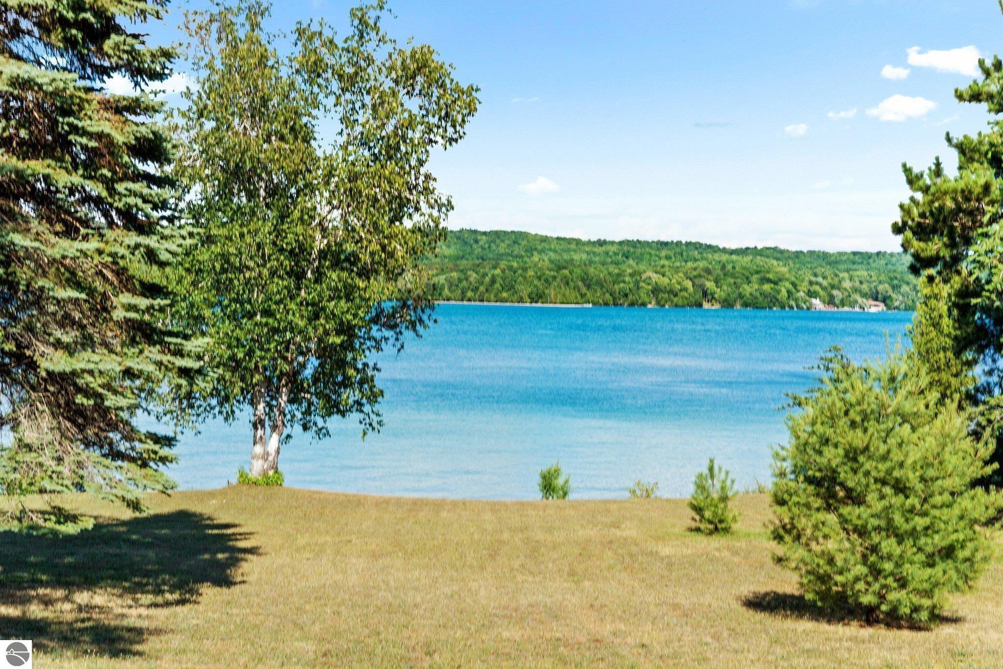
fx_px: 1811
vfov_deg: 20.9
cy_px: 334
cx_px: 502
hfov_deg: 31.0
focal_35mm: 65
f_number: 18
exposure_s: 1/320
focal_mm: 65
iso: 400
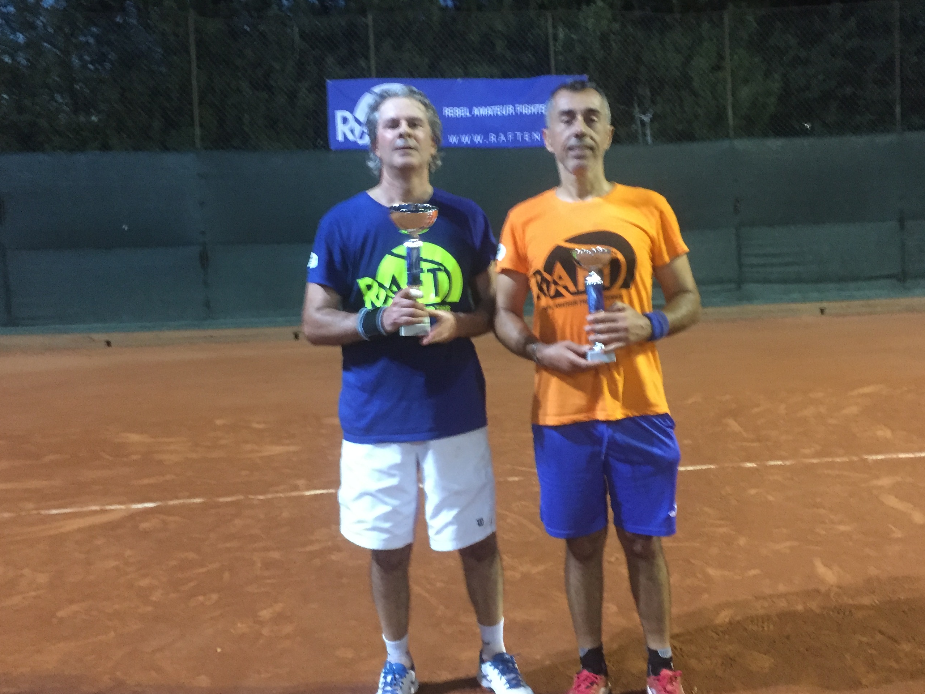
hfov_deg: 50.1
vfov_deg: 38.7
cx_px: 501
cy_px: 353
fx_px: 989
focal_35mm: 37
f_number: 2.2
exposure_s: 1/17
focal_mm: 4.15
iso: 500
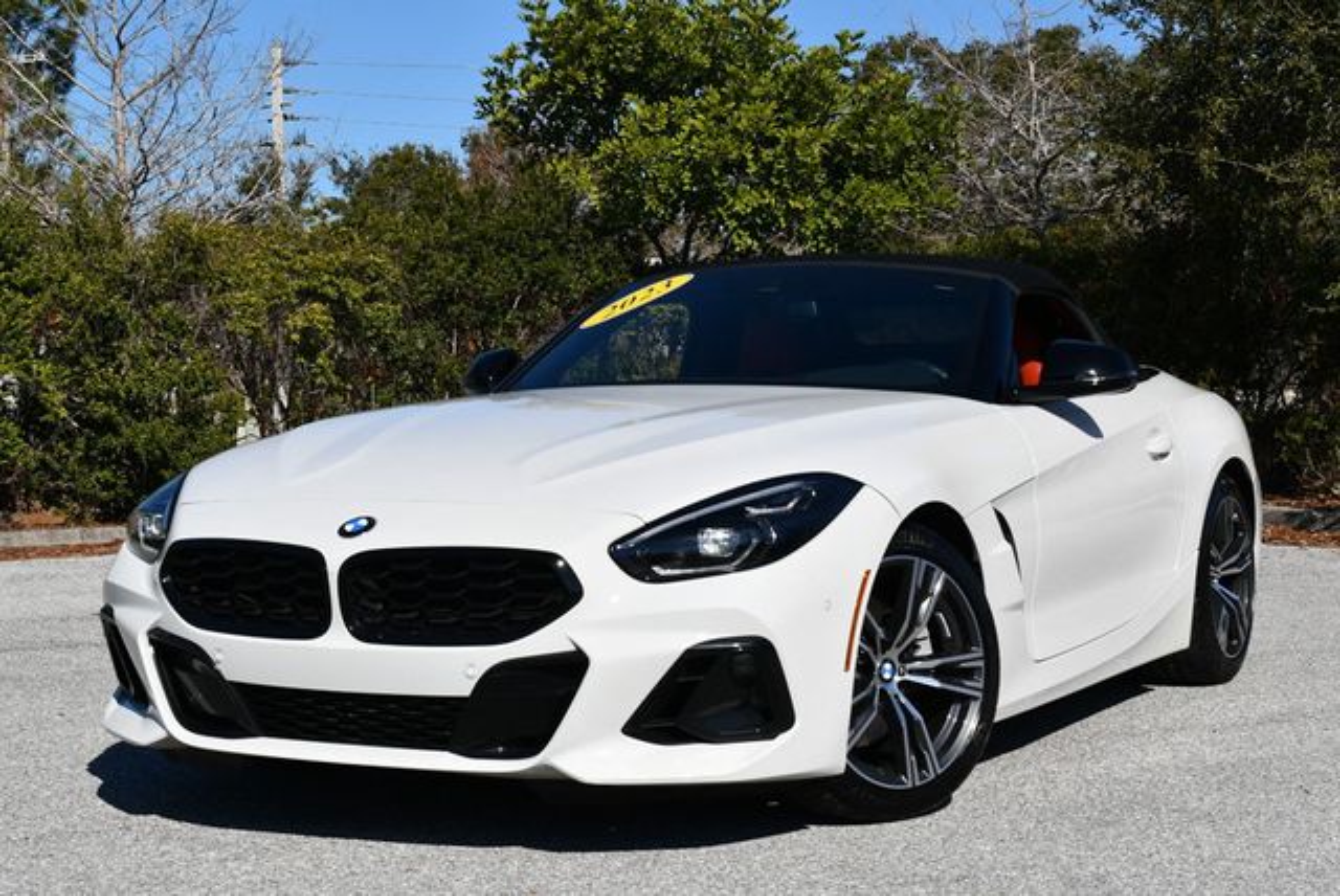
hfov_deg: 31.4
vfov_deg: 21.3
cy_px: 448
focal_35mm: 64
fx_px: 2384
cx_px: 670
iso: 100
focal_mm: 32
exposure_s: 1/320
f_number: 9
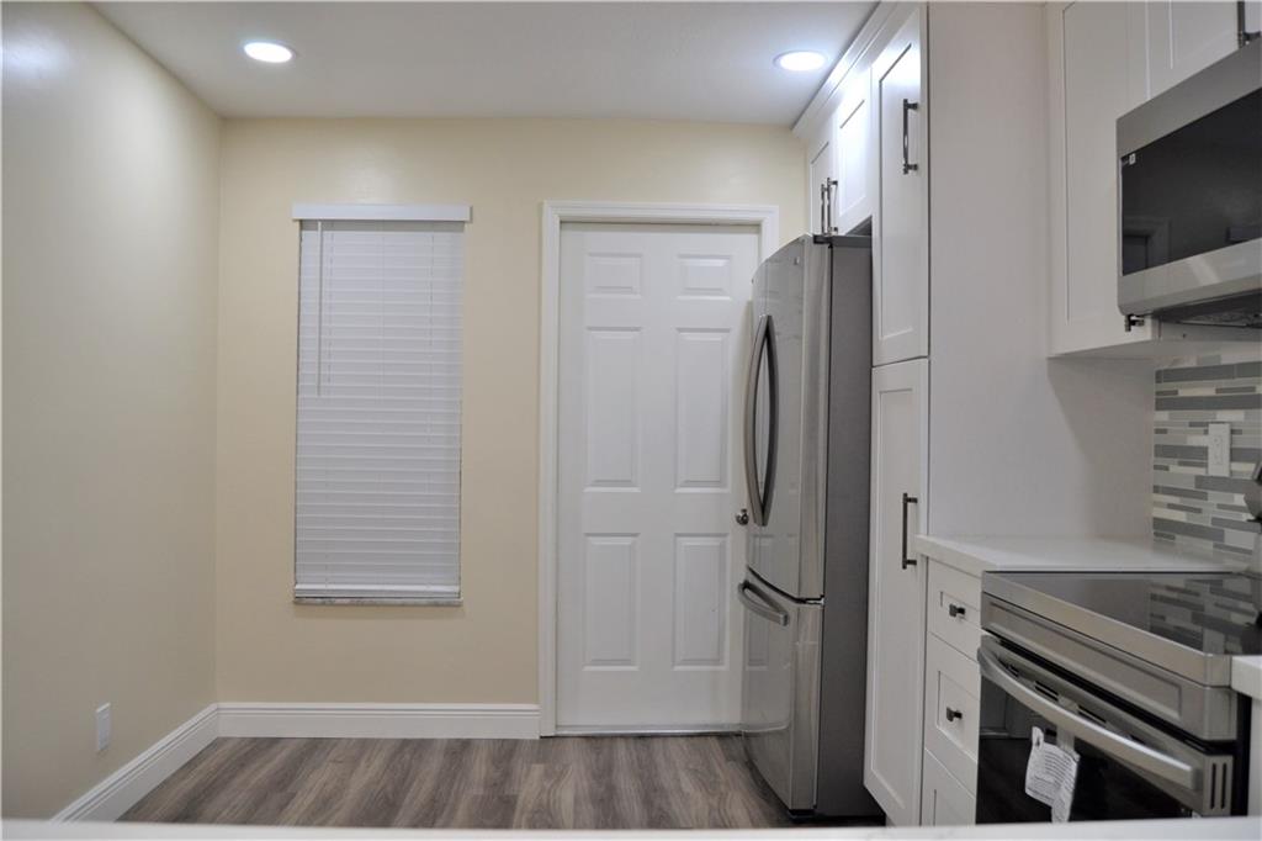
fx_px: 946
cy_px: 420
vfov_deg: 47.9
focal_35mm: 27
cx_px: 631
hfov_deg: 67.4
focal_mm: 18
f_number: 5
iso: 400
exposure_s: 1/100
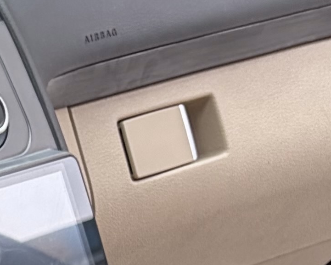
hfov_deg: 8.5
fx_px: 1969
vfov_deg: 7.6
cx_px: -563
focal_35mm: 201
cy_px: 393
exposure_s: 1/122
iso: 50
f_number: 1.6
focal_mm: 5.96
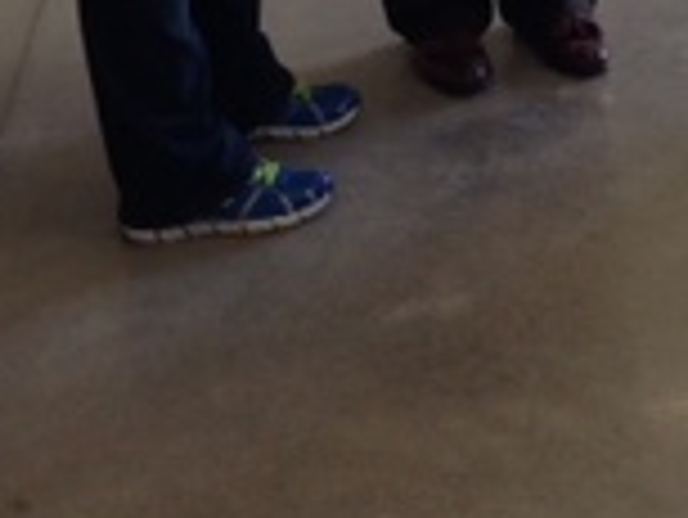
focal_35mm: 138
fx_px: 2745
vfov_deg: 10.1
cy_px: -441
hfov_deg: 14.0
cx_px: 724
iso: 64
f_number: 2.4
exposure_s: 1/50
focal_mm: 4.12
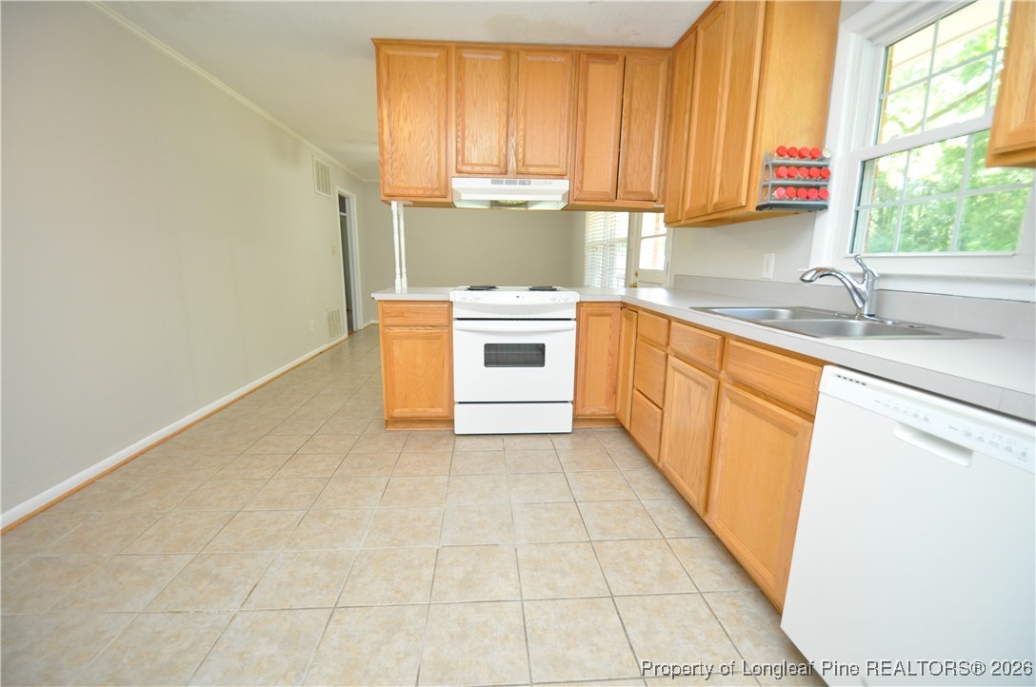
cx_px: 518
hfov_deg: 100.5
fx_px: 431
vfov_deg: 77.1
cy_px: 344
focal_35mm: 15
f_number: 4
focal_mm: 10
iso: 800
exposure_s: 1/60
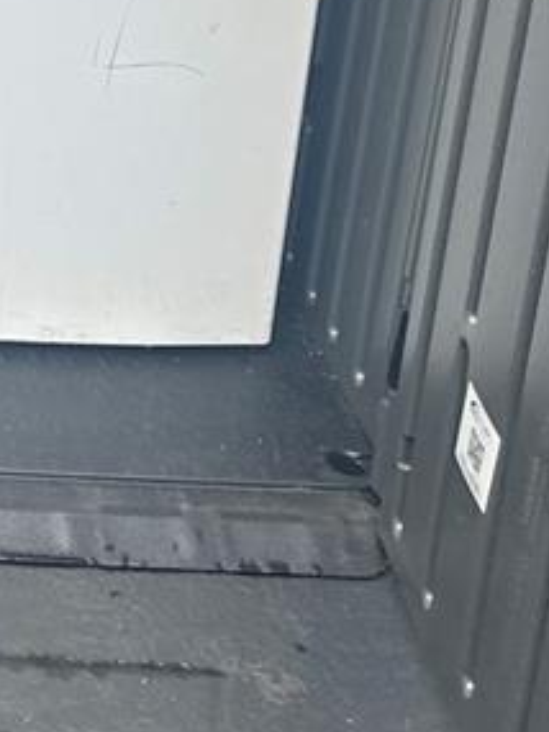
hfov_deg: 12.7
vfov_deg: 17.9
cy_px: -265
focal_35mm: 101
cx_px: -575
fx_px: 2134
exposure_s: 1/611
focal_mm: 6.86
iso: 80
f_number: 1.78
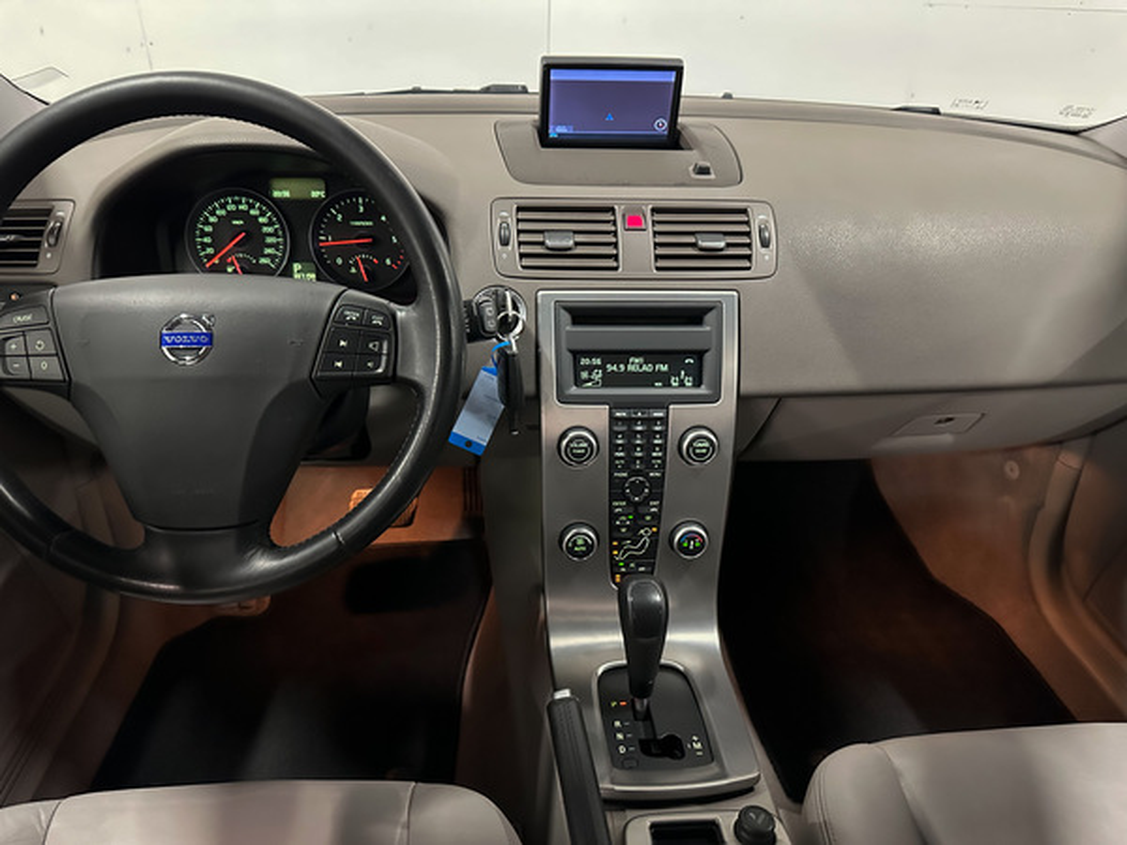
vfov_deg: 56.8
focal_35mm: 24
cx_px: 564
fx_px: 781
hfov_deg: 71.6
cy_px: 422
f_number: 1.78
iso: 1000
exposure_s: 1/37
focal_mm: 6.86
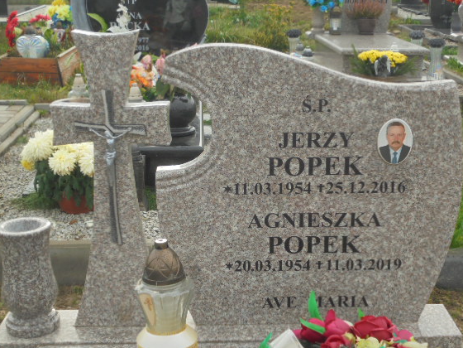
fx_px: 749
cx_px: 242
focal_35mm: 56
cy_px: 191
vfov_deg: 26.1
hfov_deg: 34.3
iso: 100
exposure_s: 1/200
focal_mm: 8.9
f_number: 4.8
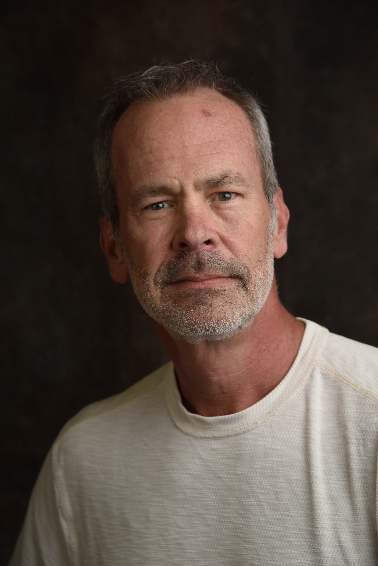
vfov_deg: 17.1
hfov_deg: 11.4
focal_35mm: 120
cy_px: 283
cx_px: 189
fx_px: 1888
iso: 320
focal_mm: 120
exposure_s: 1/60
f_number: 7.1
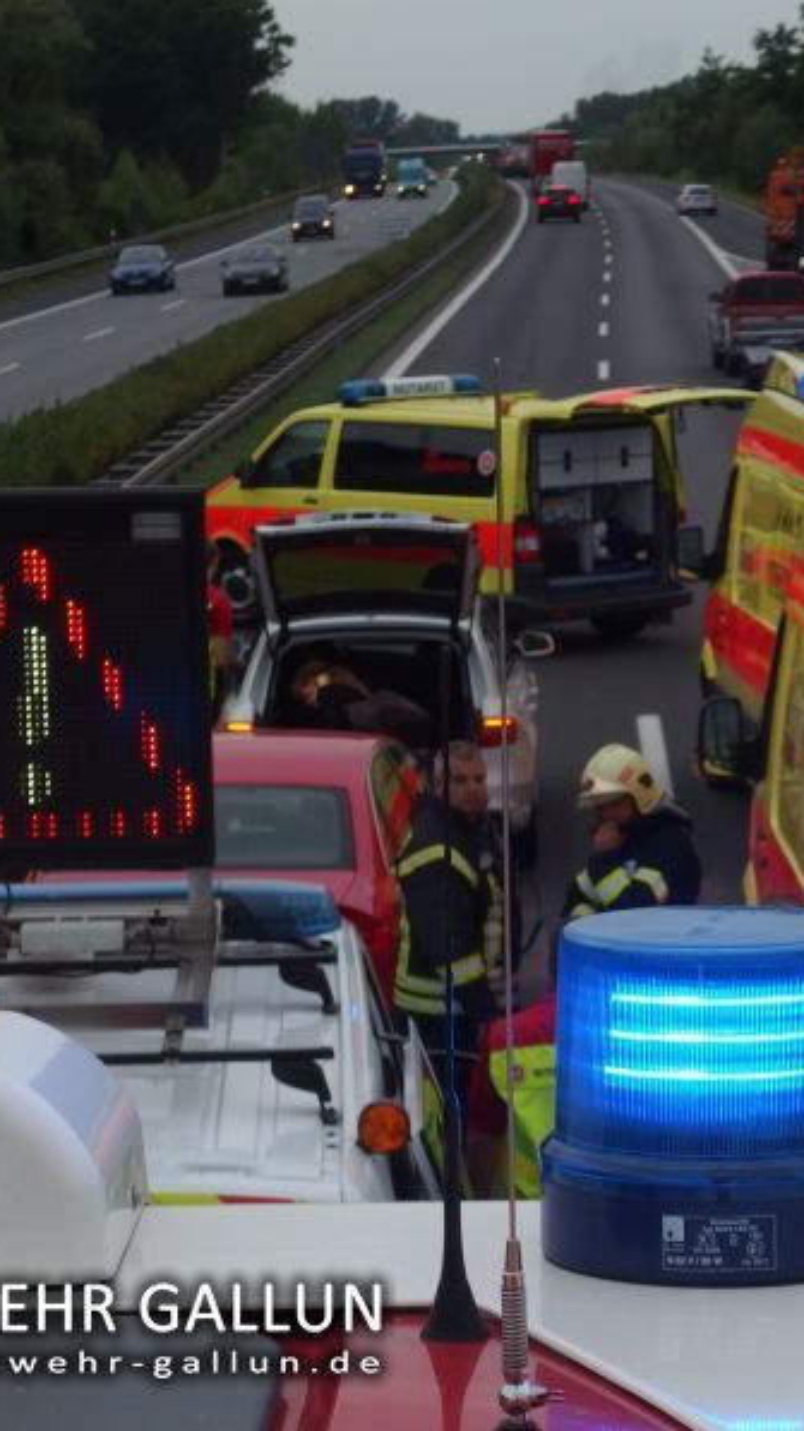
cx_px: 607
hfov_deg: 10.3
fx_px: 4437
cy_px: 713
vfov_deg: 18.3
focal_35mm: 117
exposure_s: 1/800
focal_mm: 13.2
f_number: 4.5
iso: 100
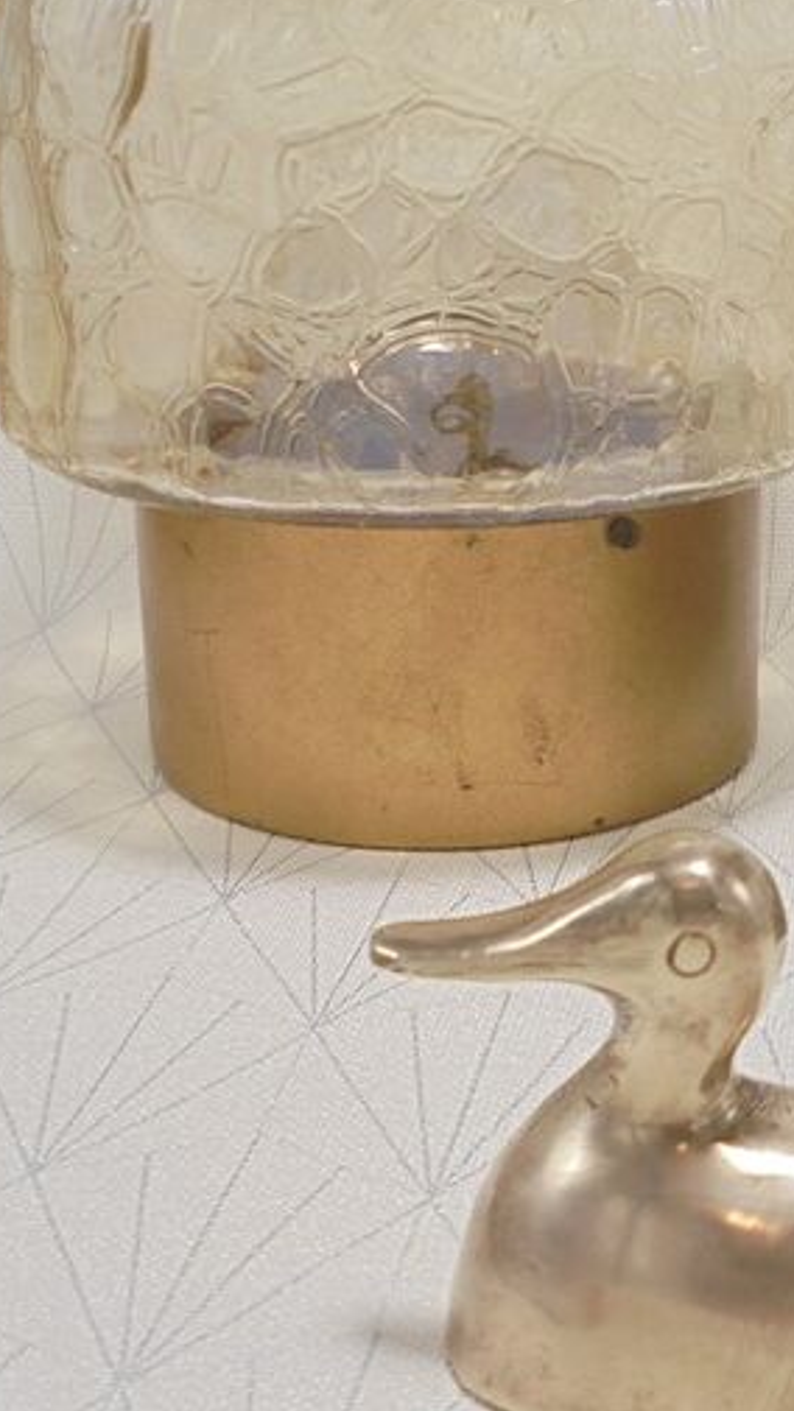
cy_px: 570
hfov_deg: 17.7
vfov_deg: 31.8
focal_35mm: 66
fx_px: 2471
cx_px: 860
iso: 100
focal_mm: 6.1
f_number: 4
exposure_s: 1/60
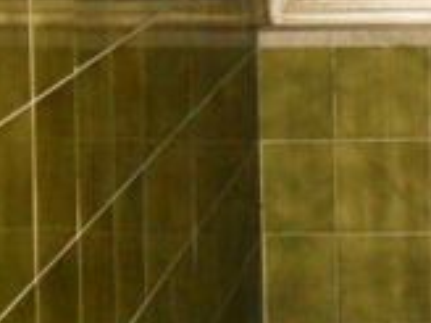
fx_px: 1843
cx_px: 494
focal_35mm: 148
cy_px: -32
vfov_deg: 9.9
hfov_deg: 13.0
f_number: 3.9
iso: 500
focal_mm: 6.9
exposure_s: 1/30
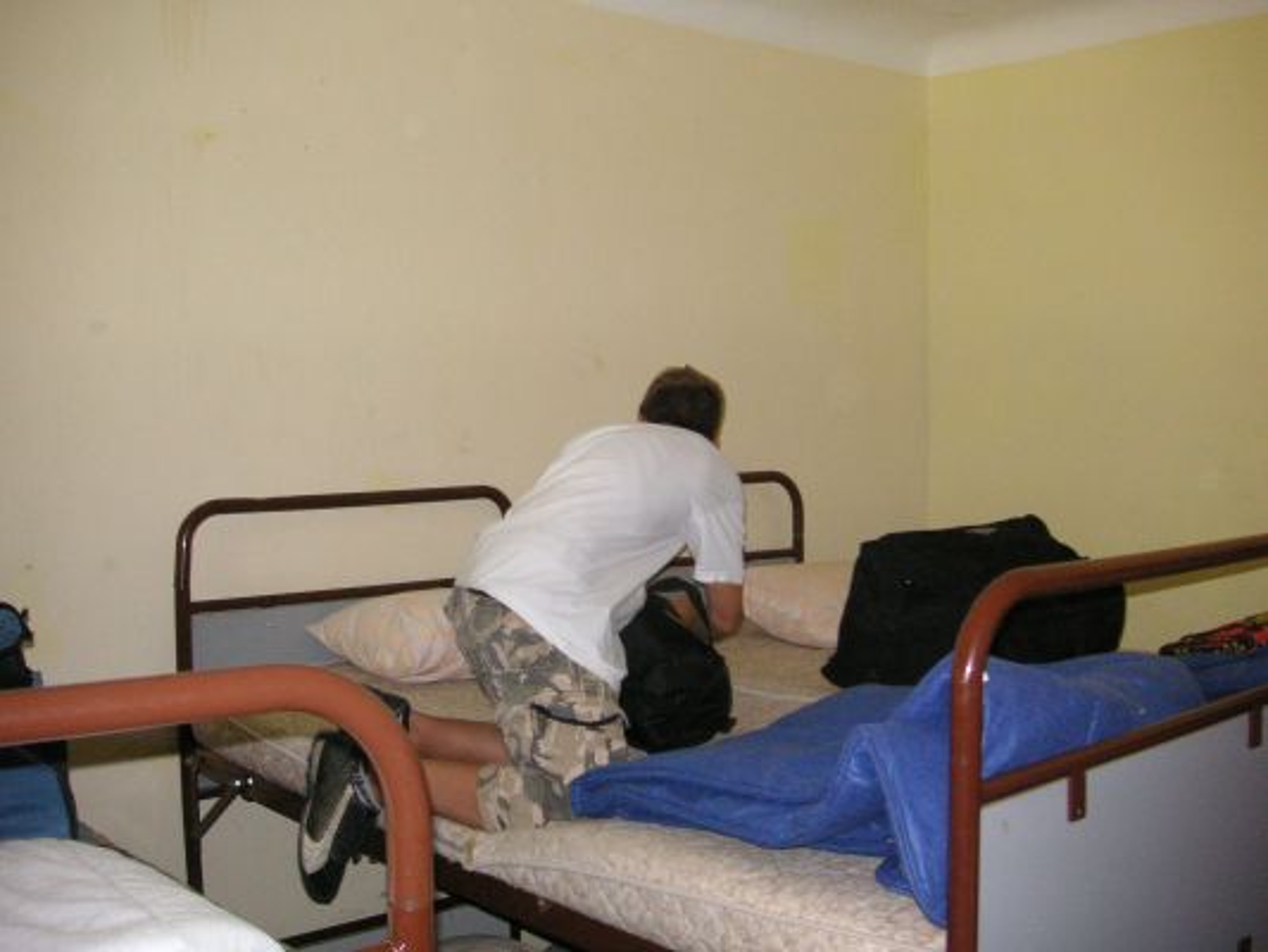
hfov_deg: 50.1
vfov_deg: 38.7
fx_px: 1356
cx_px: 634
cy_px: 476
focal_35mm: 37
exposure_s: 1/45
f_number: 2.8
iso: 160
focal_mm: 6.1
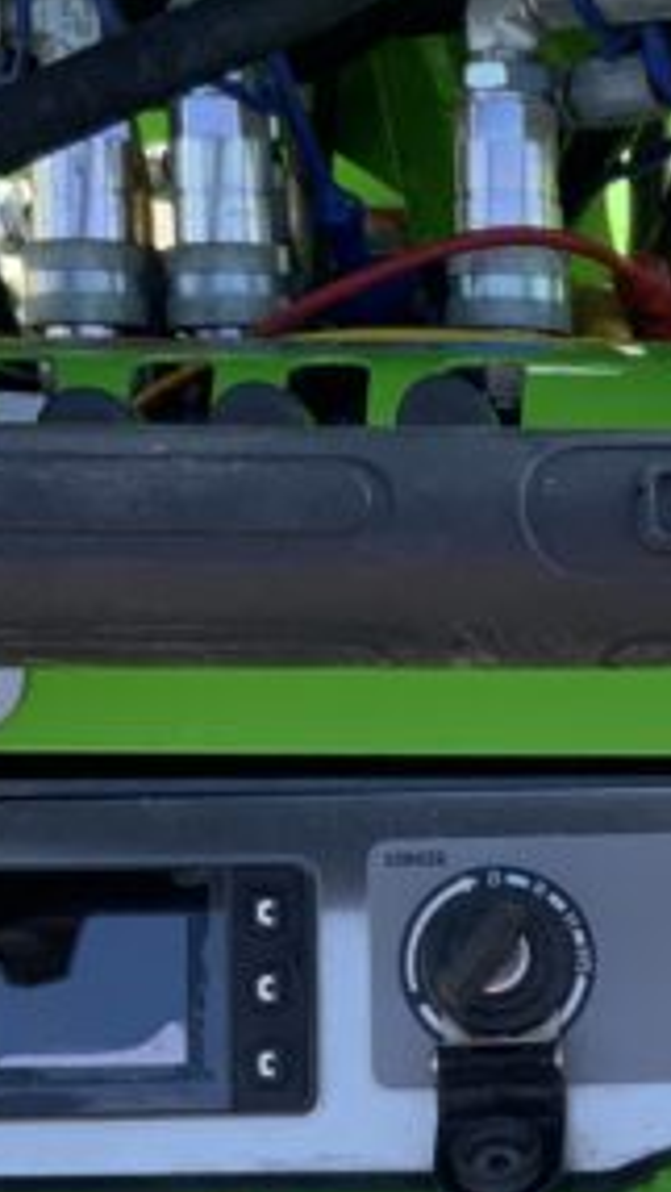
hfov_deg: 10.3
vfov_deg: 18.7
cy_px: 984
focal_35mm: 113
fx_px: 3572
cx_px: 1038
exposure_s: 1/599
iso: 16
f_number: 1.8
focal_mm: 3
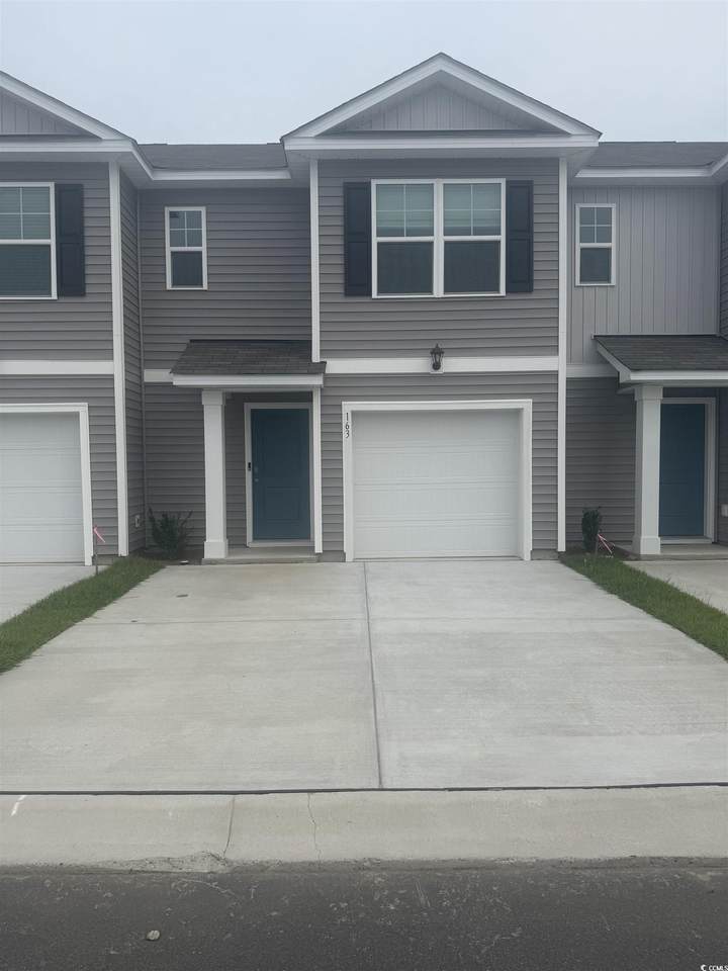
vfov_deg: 71.6
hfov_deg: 56.8
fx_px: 673
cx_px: 364
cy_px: 486
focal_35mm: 24
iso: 80
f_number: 1.78
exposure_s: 1/6173
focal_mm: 6.76
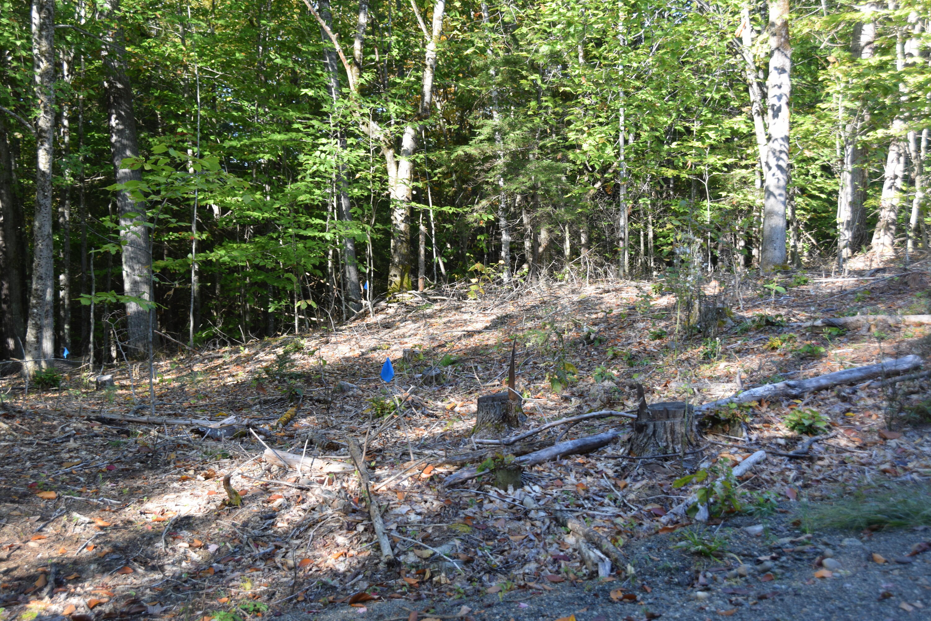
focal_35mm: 48
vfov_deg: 28.1
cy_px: 310
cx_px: 466
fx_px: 1241
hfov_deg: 41.1
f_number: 6.3
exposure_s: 1/160
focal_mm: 32
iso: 400
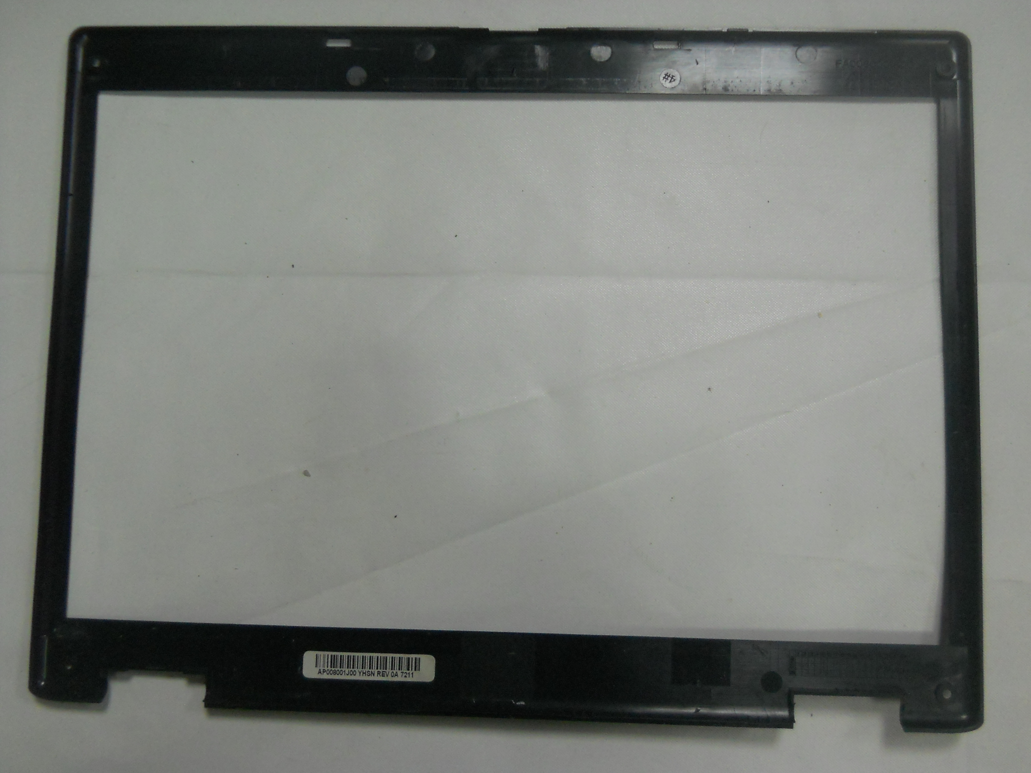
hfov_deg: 45.8
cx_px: 516
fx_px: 1221
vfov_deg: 35.1
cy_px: 386
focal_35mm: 41
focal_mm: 6.72
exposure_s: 1/100
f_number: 3.1
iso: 400
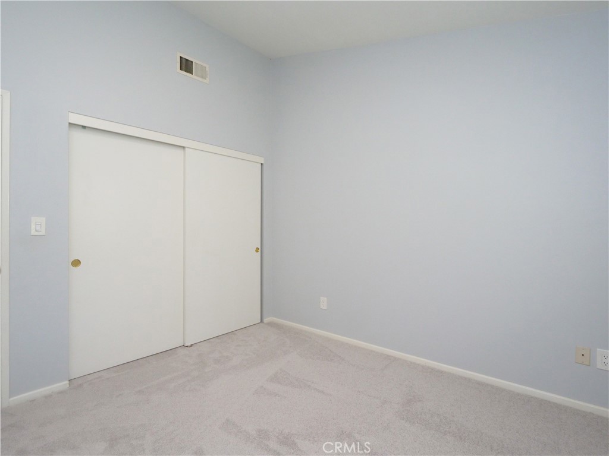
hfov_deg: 94.5
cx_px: 304
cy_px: 228
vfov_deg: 78.1
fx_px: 281
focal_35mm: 16
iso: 2000
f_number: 8
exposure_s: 1/100
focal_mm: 8
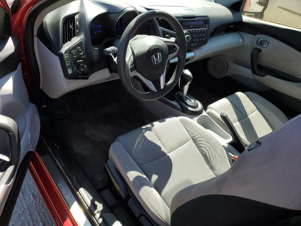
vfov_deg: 53.1
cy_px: 113
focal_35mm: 26
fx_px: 226
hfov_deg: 67.3
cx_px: 150
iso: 50
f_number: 1.5
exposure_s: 1/909
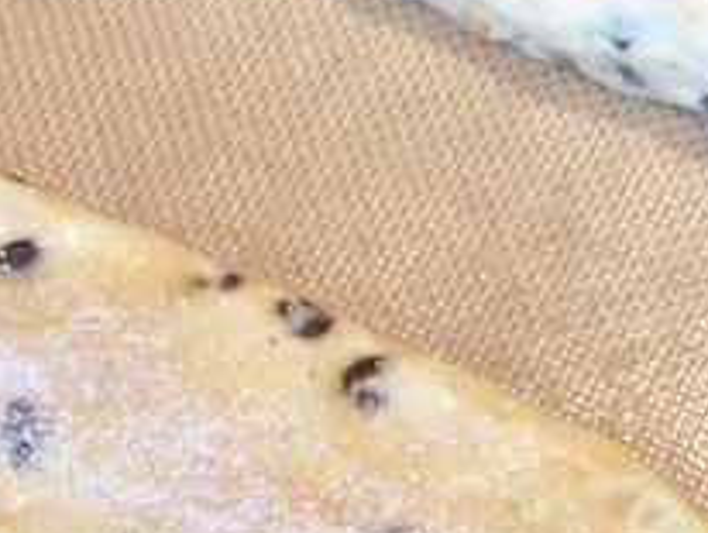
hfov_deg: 21.6
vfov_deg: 16.4
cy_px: 389
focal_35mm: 90
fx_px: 1843
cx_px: 512
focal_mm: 4.15
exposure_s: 1/30
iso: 40
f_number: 2.2
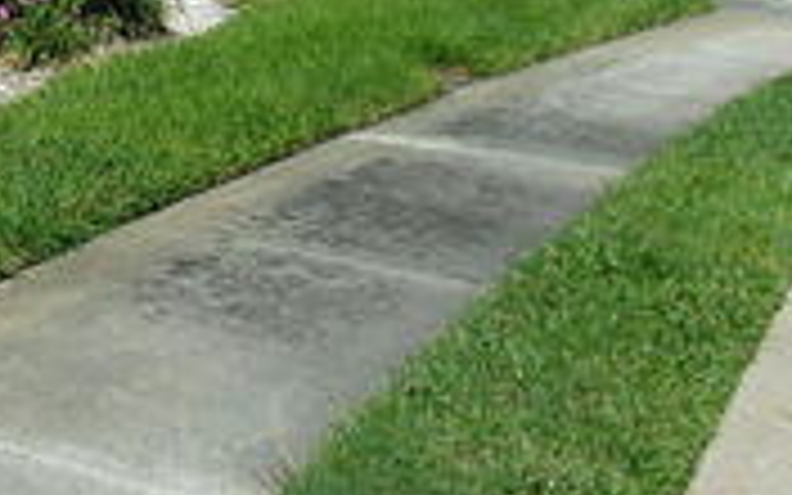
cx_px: -7
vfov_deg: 16.6
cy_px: -220
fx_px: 1554
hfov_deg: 27.0
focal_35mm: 72
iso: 80
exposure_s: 1/140
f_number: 10.8
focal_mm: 5.1
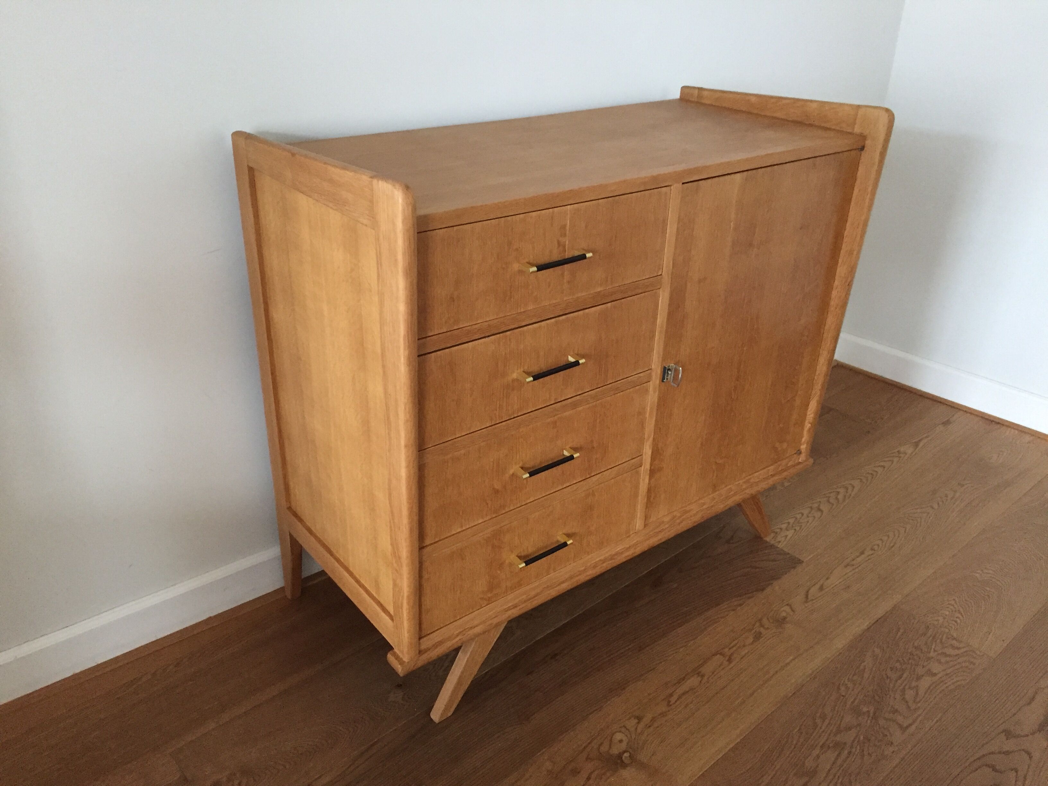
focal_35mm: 29
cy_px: 393
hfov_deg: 61.7
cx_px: 524
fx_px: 878
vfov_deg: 48.2
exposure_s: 1/25
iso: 250
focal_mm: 4.15
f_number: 2.2
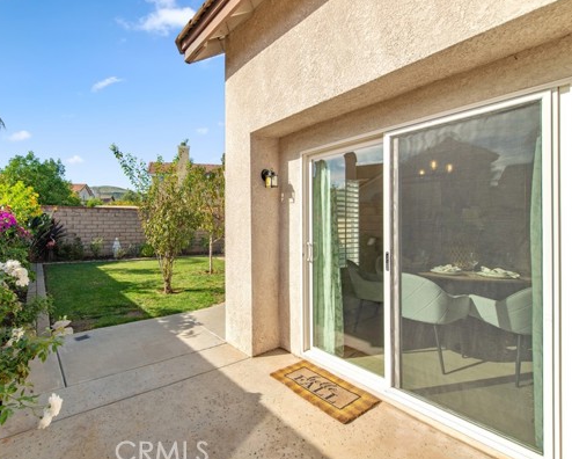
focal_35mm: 17
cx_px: 228
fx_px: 288
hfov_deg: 88.4
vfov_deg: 77.0
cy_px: 221
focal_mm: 14
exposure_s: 1/320
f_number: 6.3
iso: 100
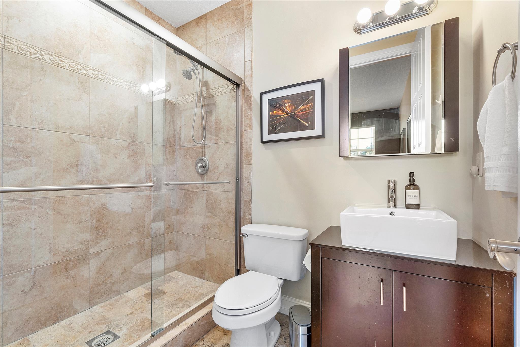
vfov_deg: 77.3
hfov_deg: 100.4
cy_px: 174
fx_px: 217
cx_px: 260
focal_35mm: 15
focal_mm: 10
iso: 160
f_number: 11
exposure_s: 1/1.67
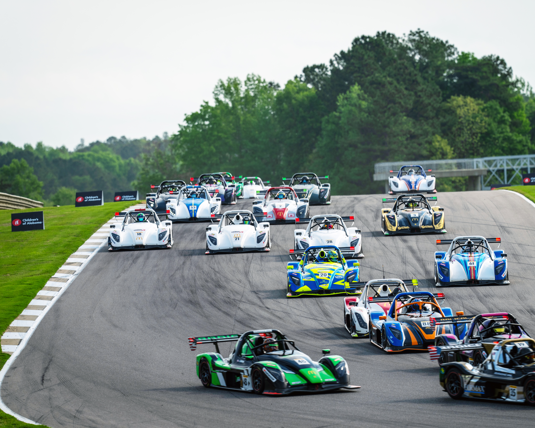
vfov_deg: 4.6
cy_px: 214
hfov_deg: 5.7
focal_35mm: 338
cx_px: 315
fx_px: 5352
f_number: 4.5
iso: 100
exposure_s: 1/400
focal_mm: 300
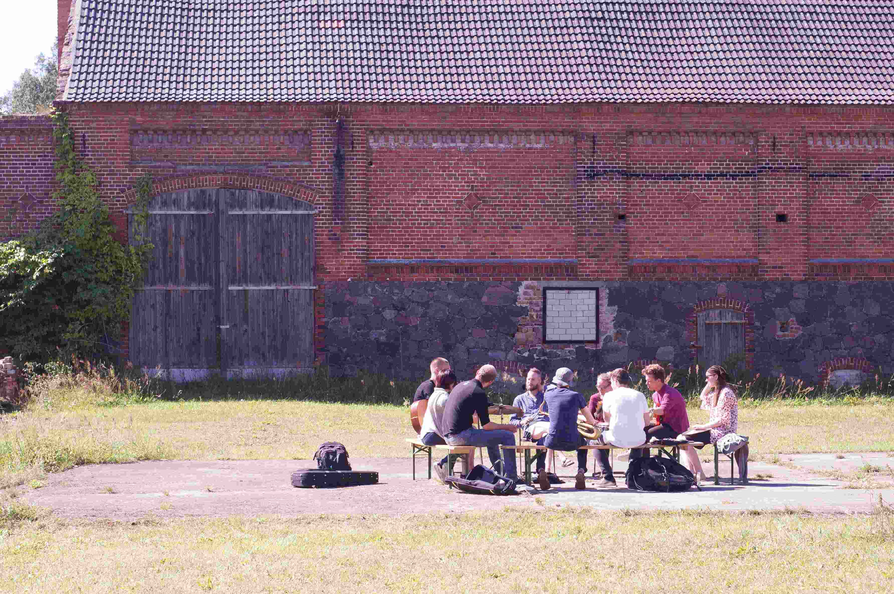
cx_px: 447
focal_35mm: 75
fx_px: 1860
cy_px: 297
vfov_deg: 18.1
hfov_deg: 27.0
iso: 200
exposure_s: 1/250
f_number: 7.1
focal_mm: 50
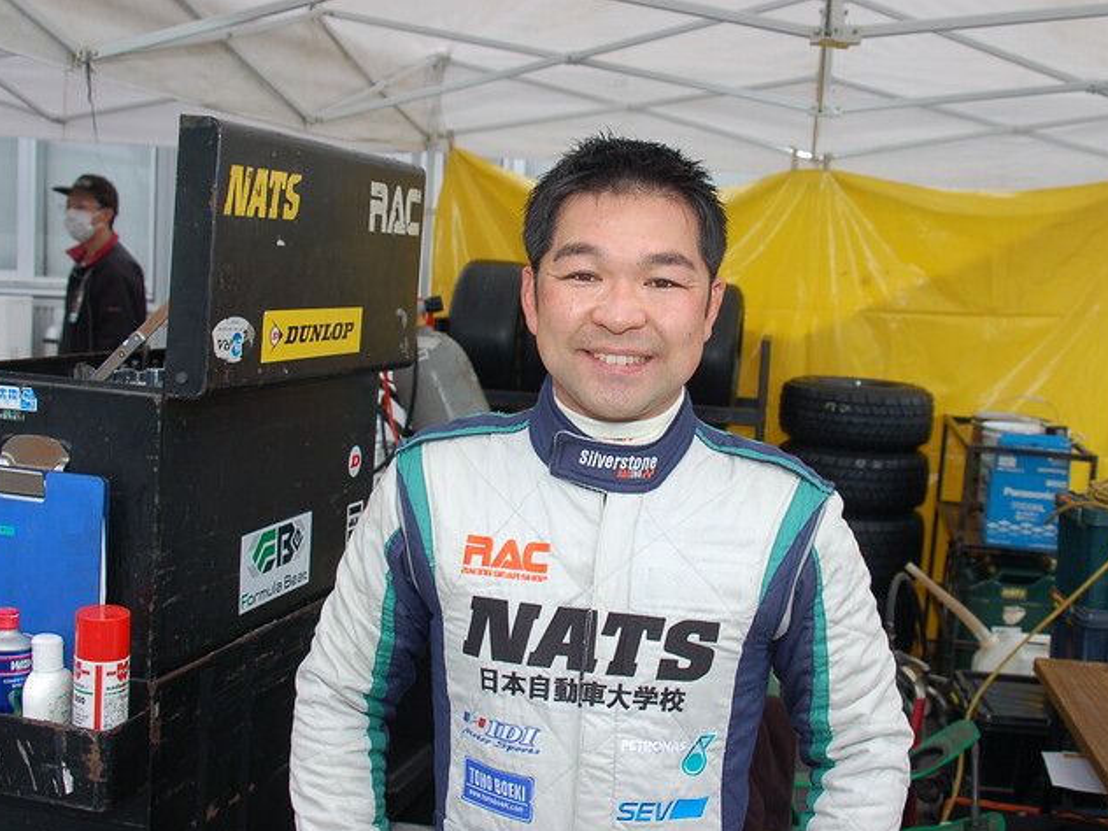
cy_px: 417
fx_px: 1472
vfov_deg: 31.5
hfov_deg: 41.2
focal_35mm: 46
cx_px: 608
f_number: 5.6
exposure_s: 1/125
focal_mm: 28
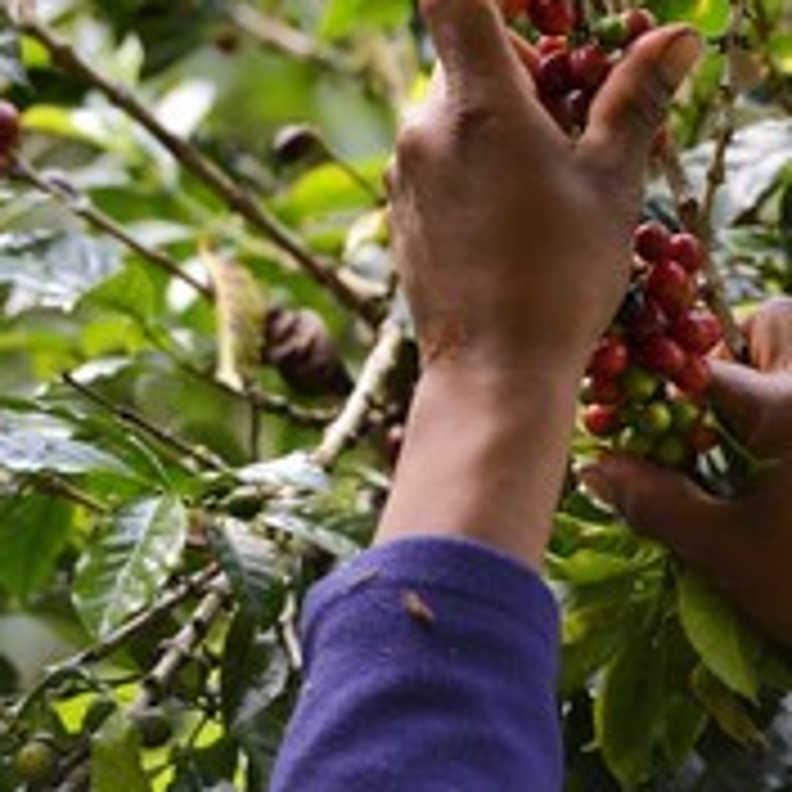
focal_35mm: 406
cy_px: 198
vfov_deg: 4.3
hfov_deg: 4.3
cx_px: 549
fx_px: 10509
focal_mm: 200
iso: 400
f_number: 4.5
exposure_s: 1/160
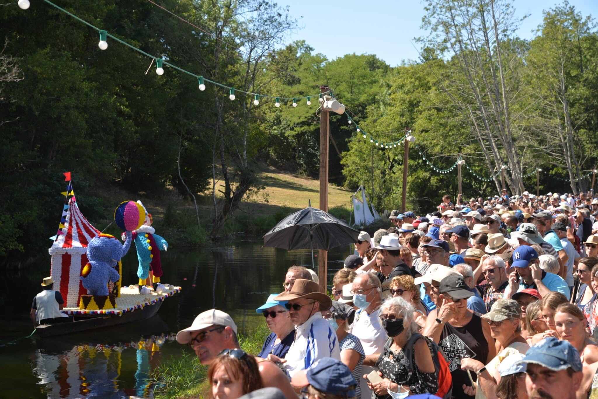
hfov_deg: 30.5
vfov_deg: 20.6
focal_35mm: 66
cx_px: 299
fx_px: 1097
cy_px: 200
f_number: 6.3
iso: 100
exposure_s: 1/200
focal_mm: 66
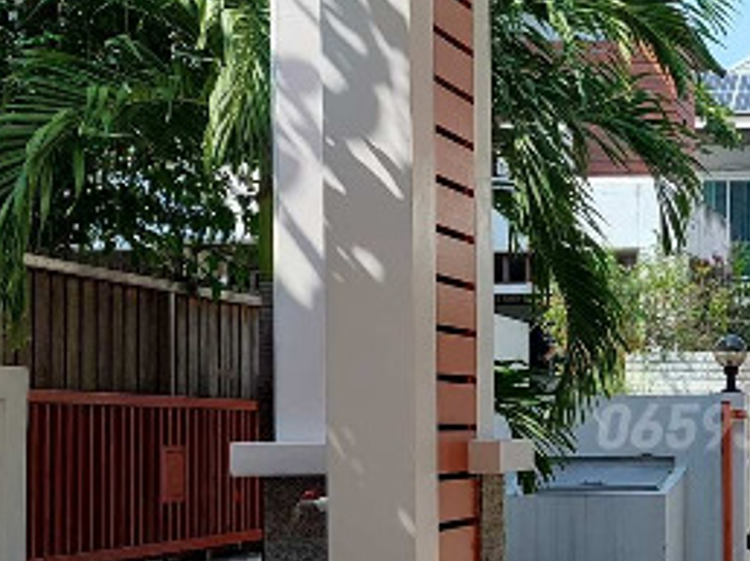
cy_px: 371
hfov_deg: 18.8
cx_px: 968
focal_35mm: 97
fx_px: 2100
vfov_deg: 15.2
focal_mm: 5.23
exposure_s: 1/834
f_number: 1.8
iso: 40
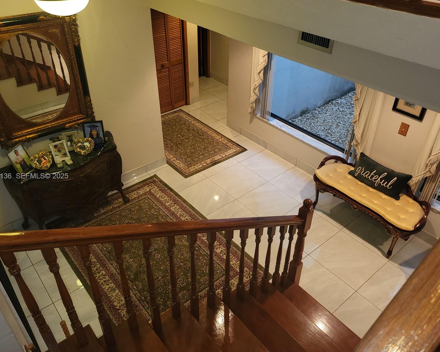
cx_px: 217
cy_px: 177
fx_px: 365
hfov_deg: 62.2
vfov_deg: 51.5
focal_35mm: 28
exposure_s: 1/20
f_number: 1.8
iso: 125
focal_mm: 5.4
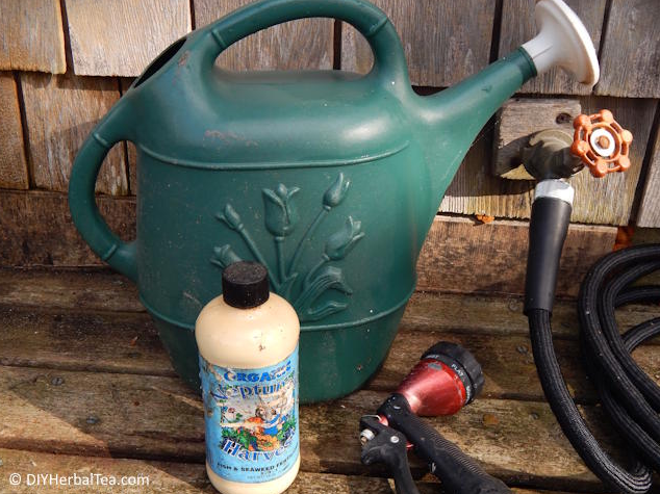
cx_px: 333
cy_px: 244
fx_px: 743
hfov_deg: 47.9
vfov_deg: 36.8
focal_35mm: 39
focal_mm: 6.8
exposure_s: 1/320
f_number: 3.4
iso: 125
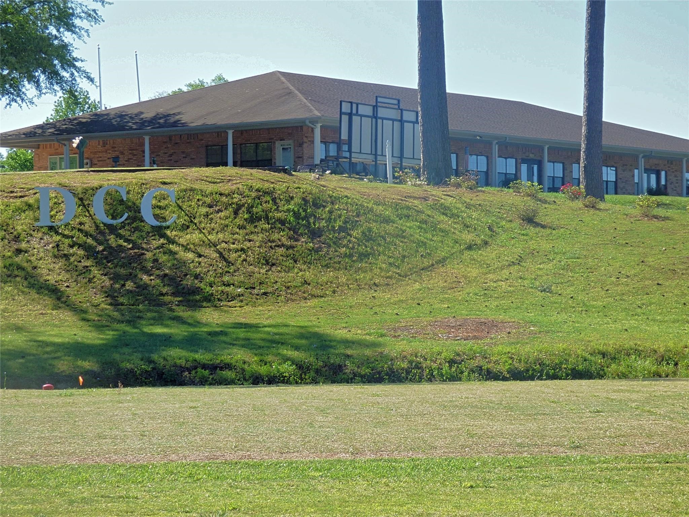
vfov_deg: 12.7
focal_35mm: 117
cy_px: 258
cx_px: 344
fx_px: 2329
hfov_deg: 16.8
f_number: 5.1
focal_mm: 20.96
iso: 100
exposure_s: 1/320
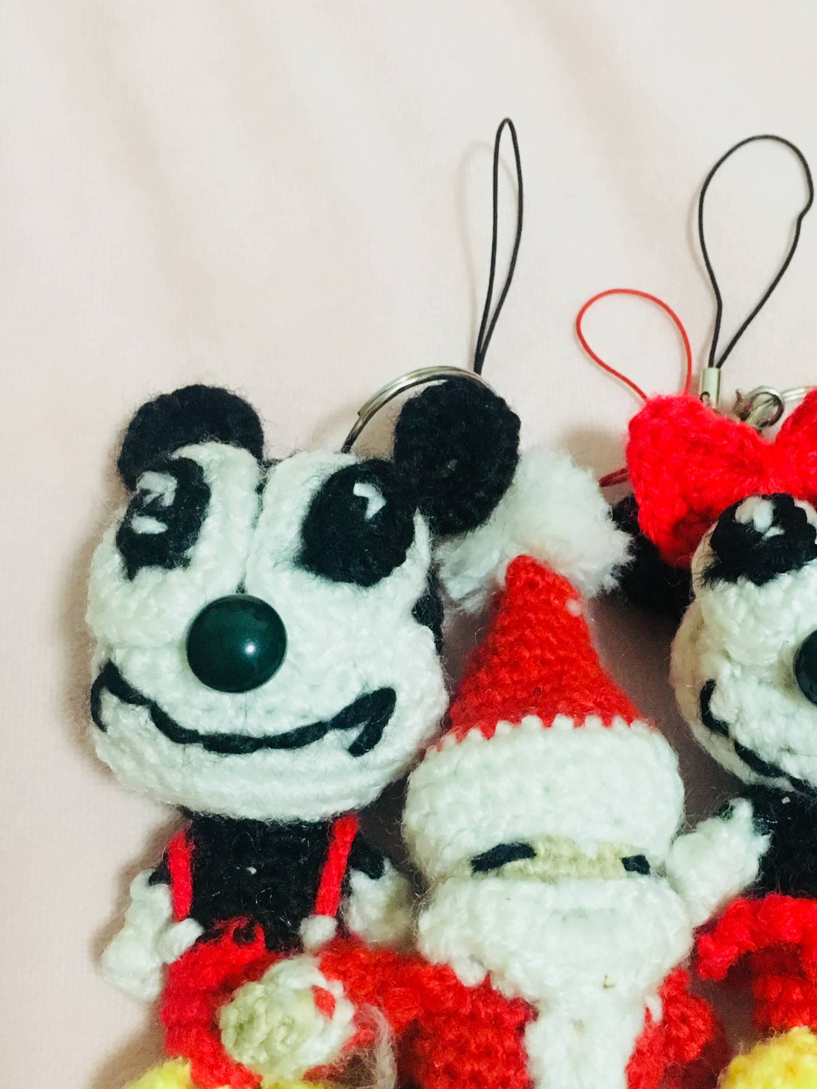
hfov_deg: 33.8
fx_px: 1322
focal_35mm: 42
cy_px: 611
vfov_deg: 44.7
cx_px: 586
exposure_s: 1/17
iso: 500
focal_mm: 4.15
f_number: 2.2
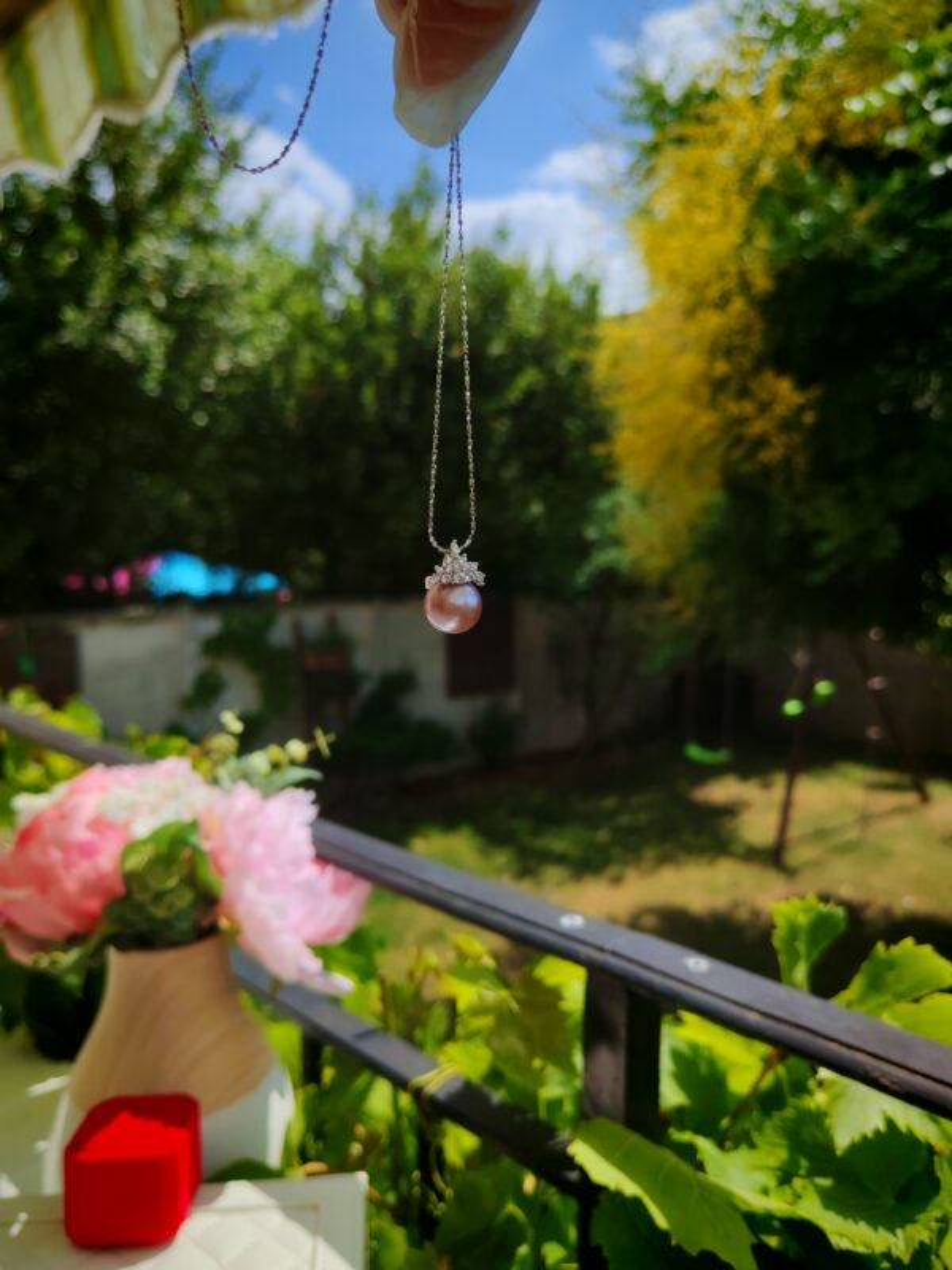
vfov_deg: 65.3
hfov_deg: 51.4
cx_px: 476
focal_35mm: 27
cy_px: 635
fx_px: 990
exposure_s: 1/3200
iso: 50
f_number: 1.95
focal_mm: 5.52
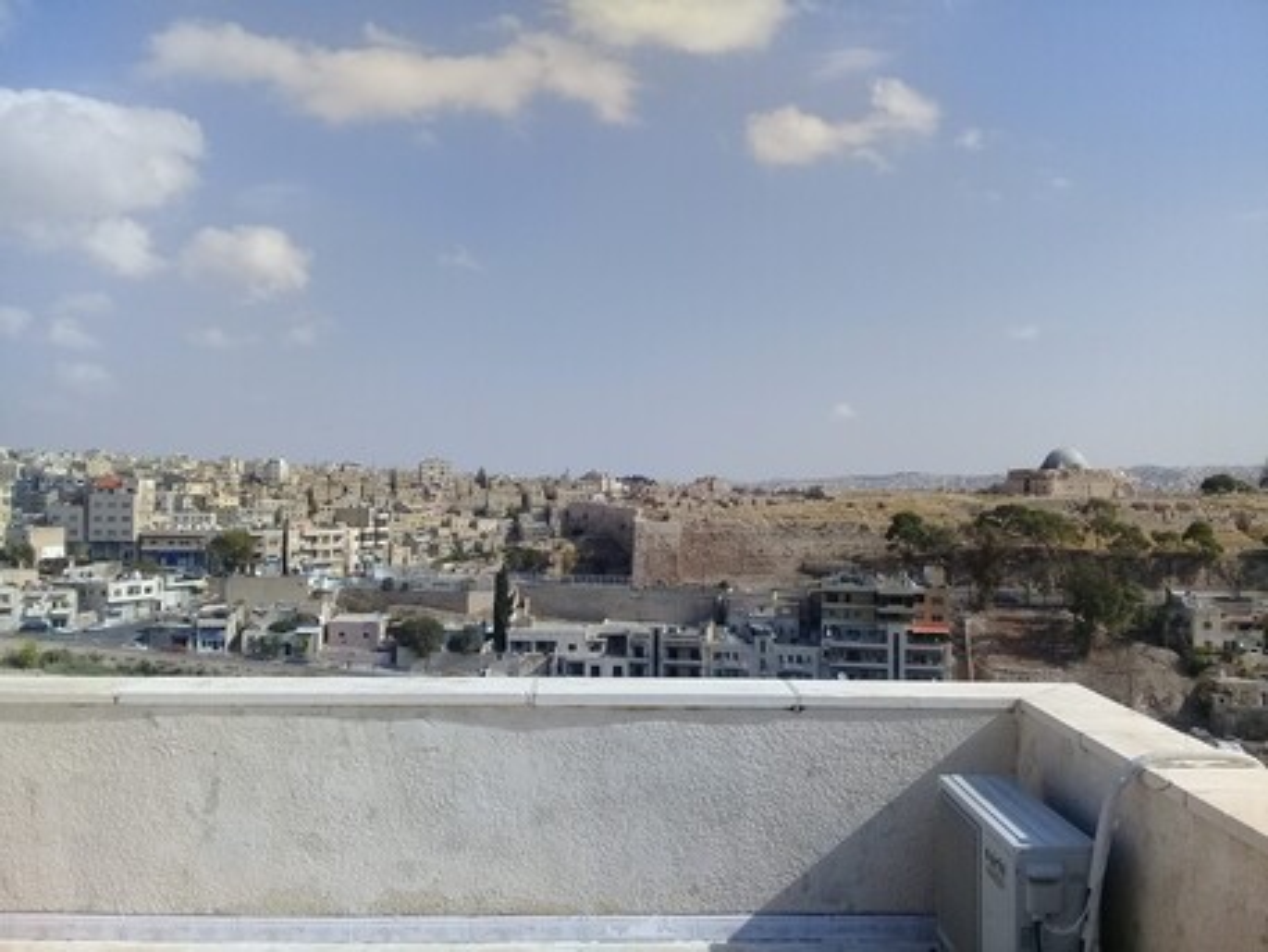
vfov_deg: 45.5
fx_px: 1136
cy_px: 476
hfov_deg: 58.3
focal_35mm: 31
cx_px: 634
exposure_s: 1/2123
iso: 50
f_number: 2.2
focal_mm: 3.3
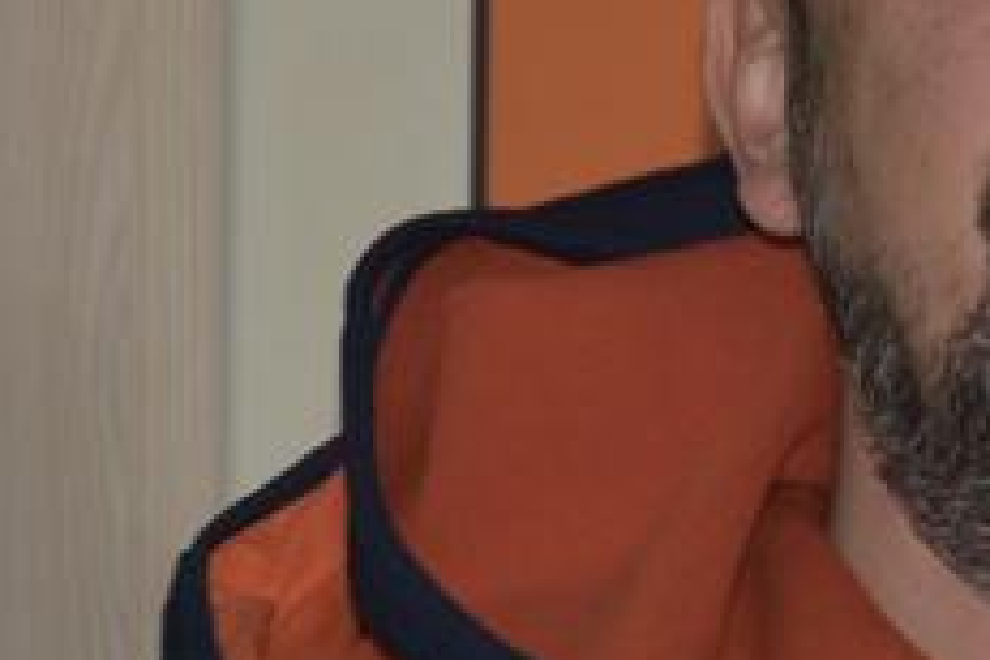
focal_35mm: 513
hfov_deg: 4.0
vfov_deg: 2.7
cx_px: 1226
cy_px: 178
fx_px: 14096
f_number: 5.6
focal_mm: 105
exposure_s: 1/60
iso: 100
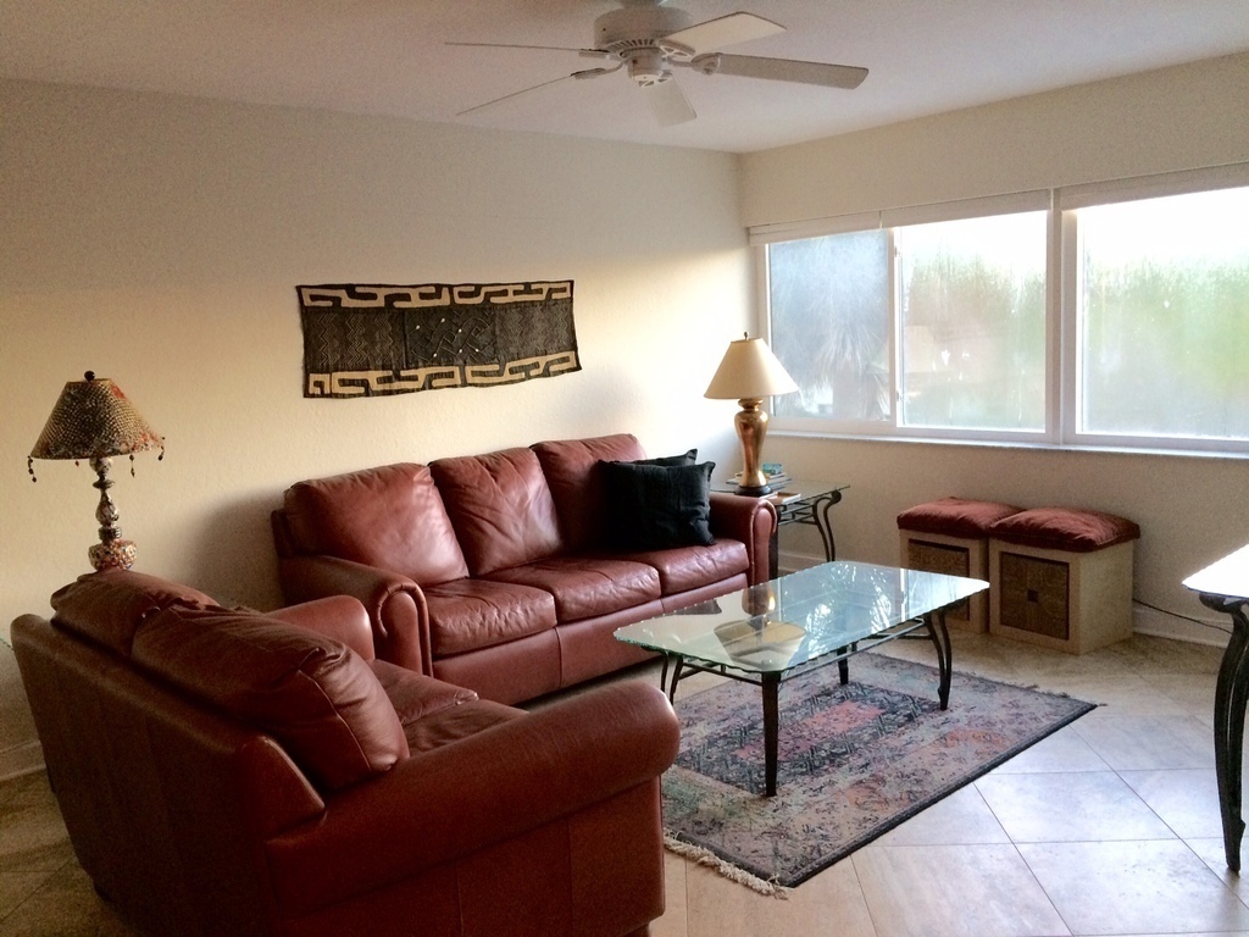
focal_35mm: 29
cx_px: 624
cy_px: 468
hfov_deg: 61.7
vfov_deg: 48.2
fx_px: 1046
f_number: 2.2
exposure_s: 1/30
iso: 125
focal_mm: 4.15
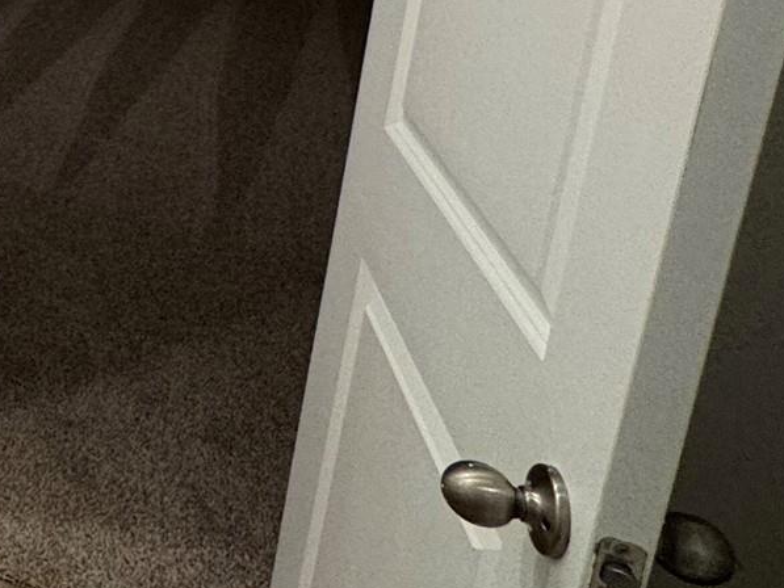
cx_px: -437
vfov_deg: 27.0
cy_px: -108
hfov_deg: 26.4
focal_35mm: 48
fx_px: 1087
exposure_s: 1/120
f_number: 2.2
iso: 160
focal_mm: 2.22
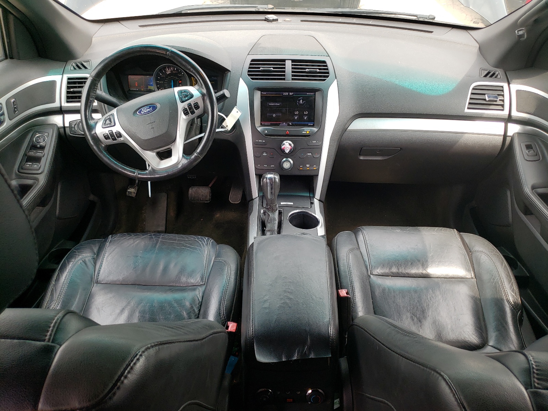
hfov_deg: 67.3
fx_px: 412
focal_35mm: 26
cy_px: 206
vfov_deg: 53.1
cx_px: 274
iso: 50
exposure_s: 1/270
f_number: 1.5
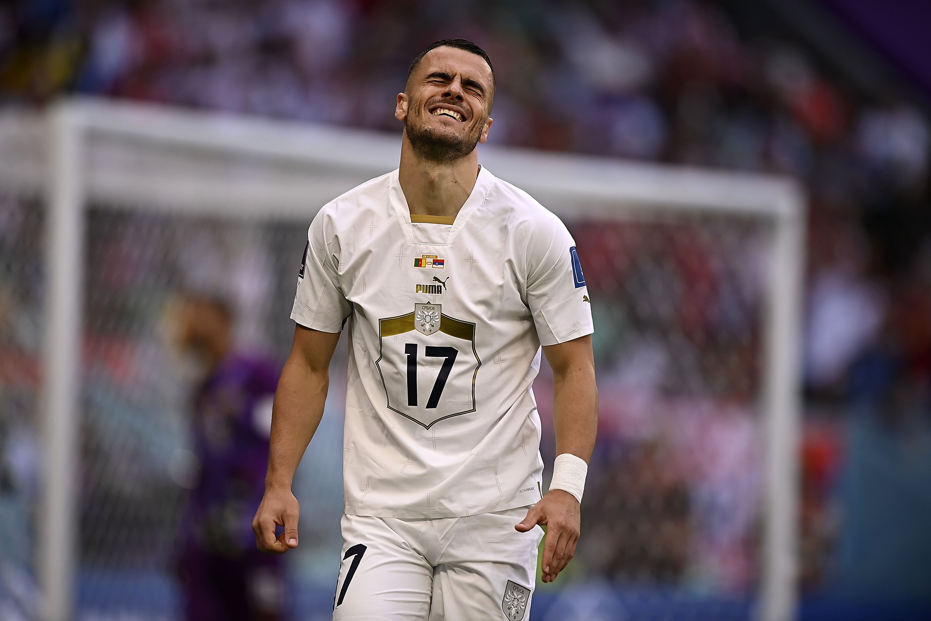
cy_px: 310
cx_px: 466
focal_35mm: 400
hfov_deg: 5.2
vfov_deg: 3.4
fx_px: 10344
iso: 500
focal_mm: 400
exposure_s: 1/1600
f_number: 3.2
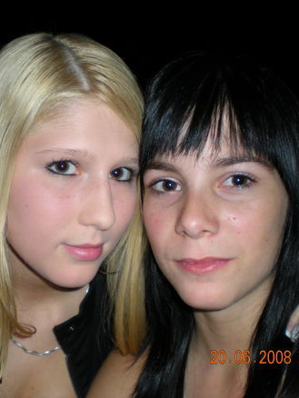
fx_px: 587
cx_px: 107
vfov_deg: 37.5
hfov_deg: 28.5
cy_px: 199
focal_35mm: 51
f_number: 3.1
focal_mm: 6.3
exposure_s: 1/60
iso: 64
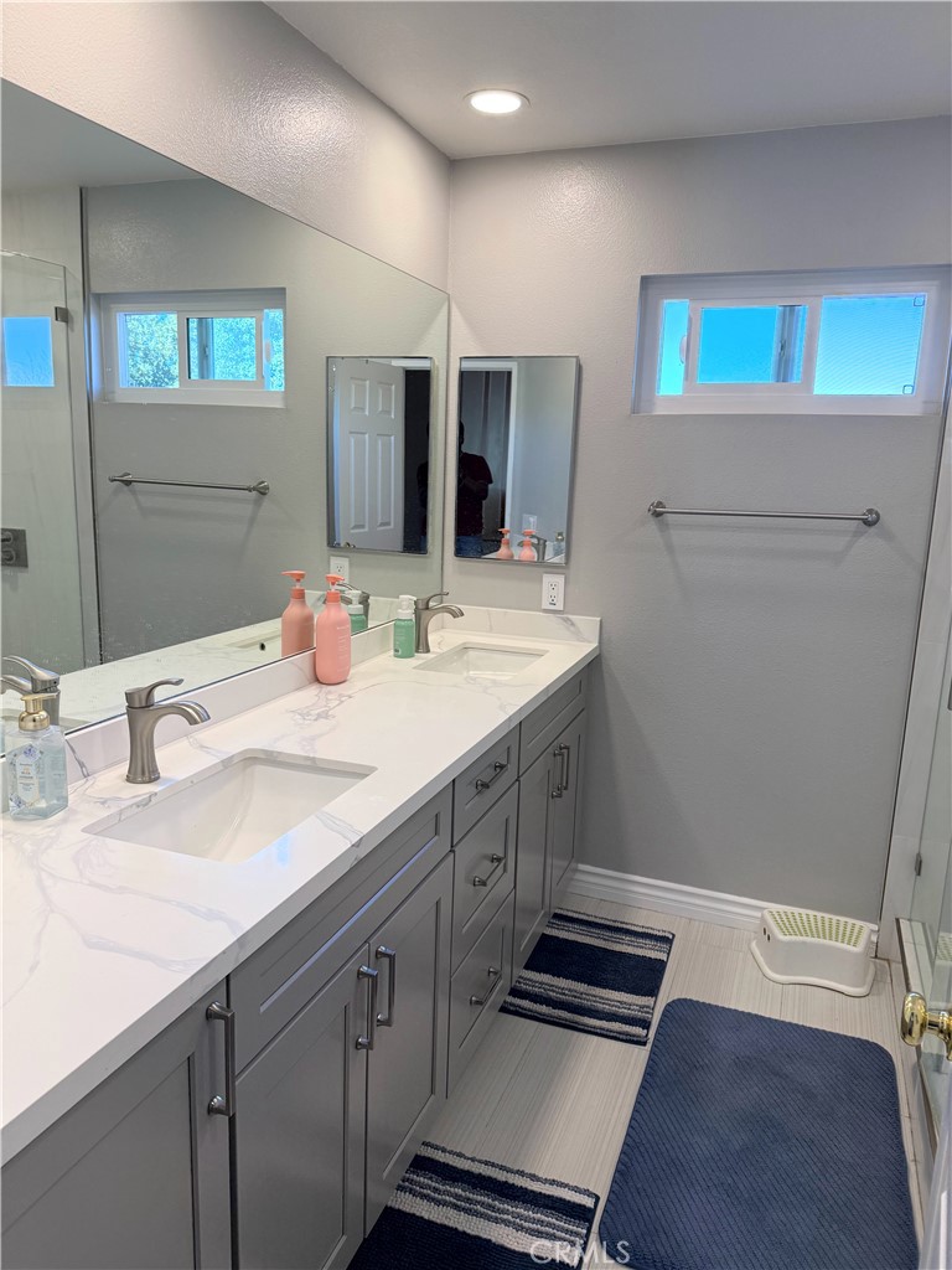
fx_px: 880
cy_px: 635
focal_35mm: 24
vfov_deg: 71.6
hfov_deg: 56.8
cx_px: 476
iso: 160
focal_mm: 6.76
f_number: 1.78
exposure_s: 1/231
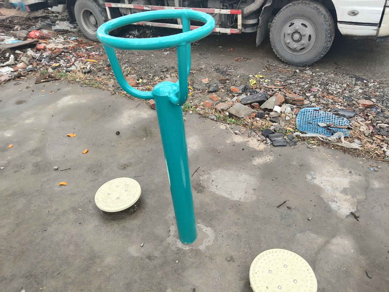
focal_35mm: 30
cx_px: 194
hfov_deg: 60.0
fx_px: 337
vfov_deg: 46.8
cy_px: 146
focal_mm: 4.35
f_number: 1.79
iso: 50
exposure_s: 1/1041
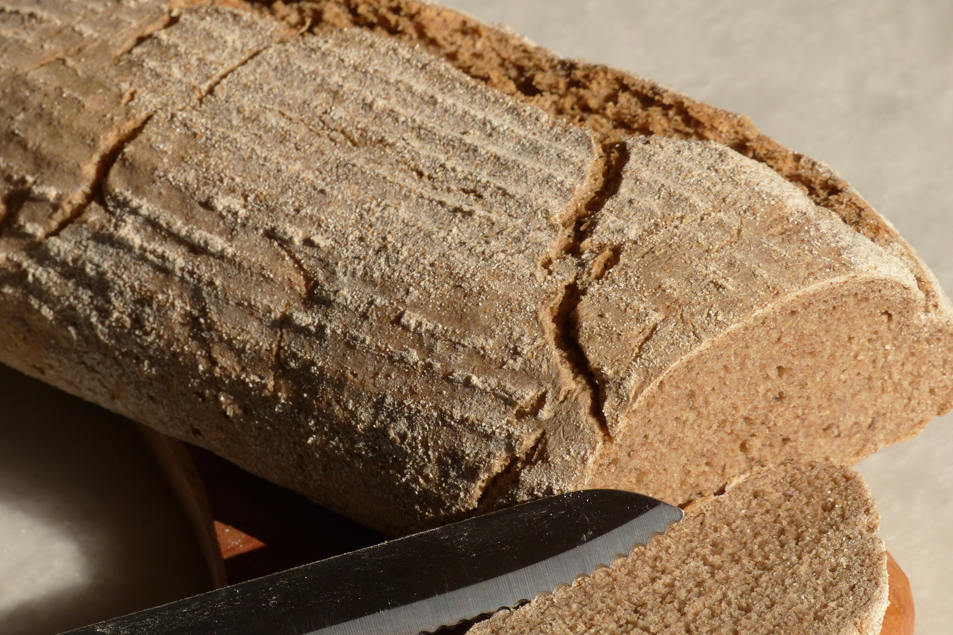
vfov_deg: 6.8
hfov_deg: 10.1
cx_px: 476
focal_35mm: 203
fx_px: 5373
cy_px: 324
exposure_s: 1/1300
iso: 100
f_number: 4
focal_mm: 35.1
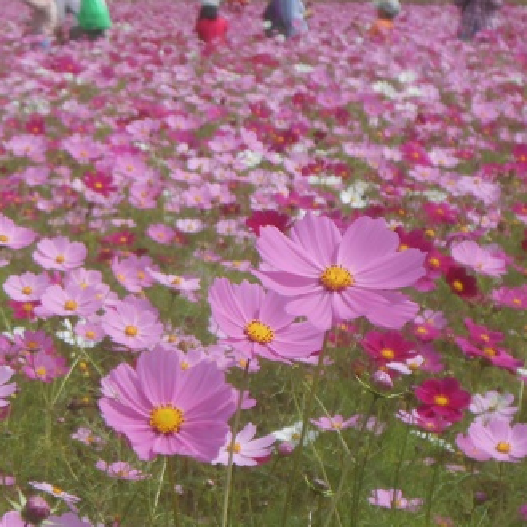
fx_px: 3290
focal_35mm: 191
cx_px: 102
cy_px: 232
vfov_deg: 9.2
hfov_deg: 9.1
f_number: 5.5
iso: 80
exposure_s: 1/400
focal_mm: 21.2
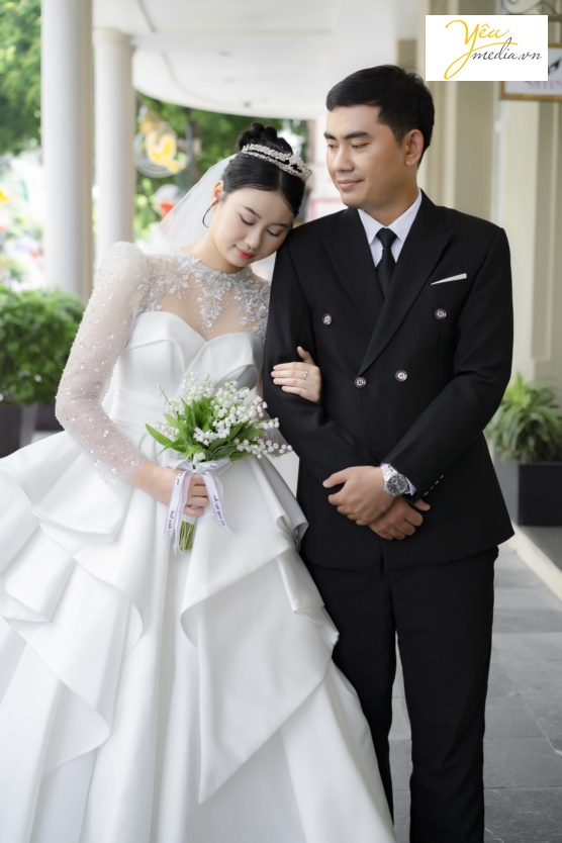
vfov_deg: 36.2
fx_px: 1288
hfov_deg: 24.6
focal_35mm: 55
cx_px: 281
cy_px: 422
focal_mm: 55
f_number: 3.5
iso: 250
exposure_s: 1/250
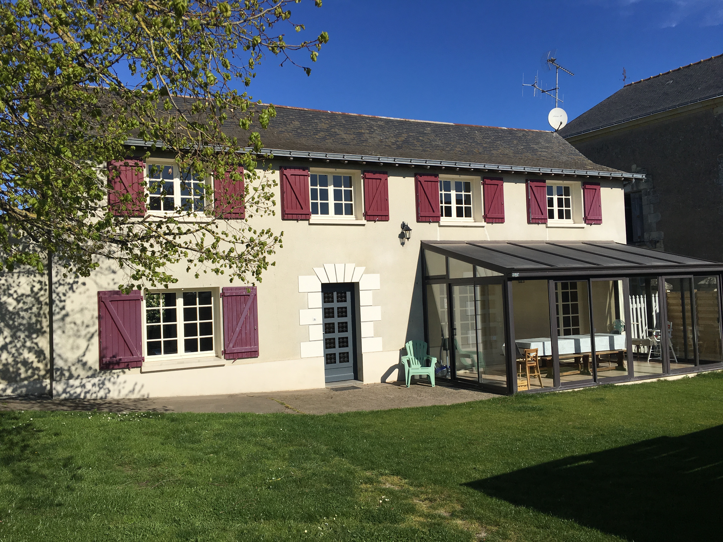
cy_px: 271
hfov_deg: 61.7
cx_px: 362
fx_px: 606
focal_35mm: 29
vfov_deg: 48.2
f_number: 2.2
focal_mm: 4.15
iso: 25
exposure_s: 1/3344
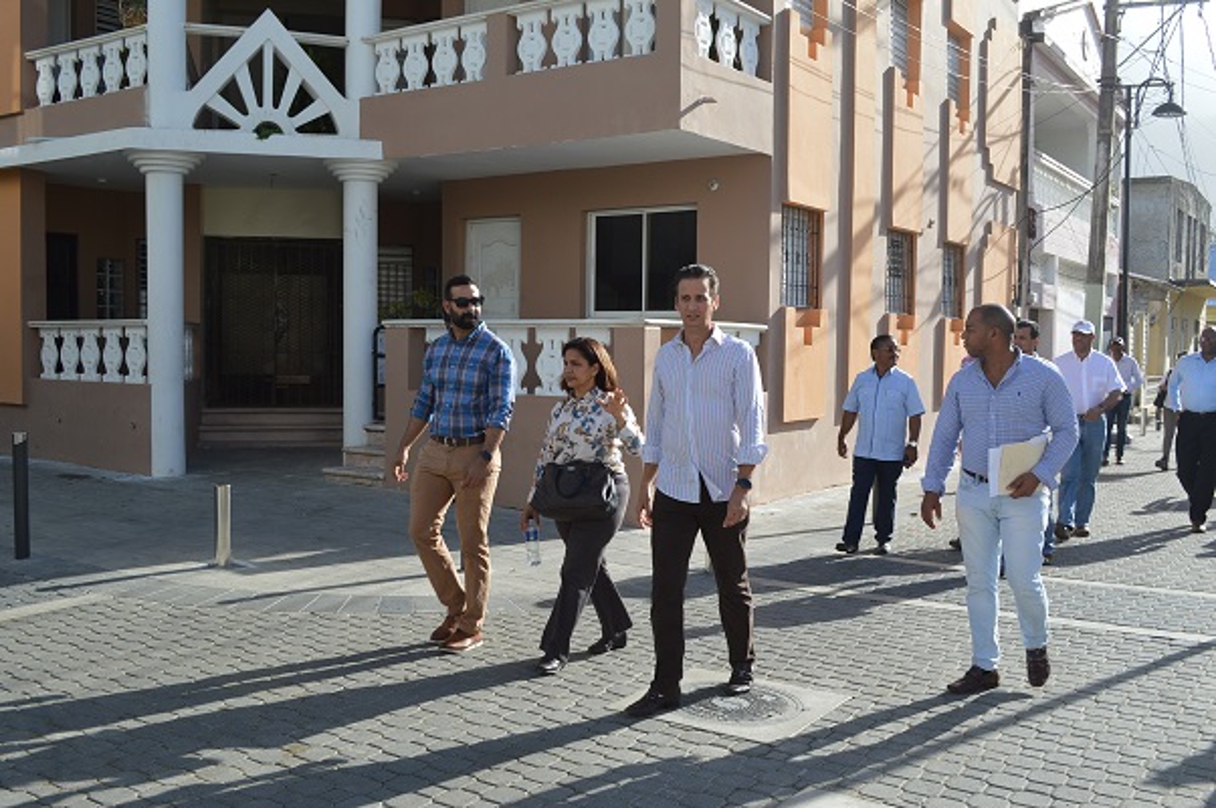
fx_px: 1215
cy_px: 404
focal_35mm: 36
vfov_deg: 36.8
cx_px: 608
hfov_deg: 53.2
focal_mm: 24
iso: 100
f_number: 7.1
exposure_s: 1/200
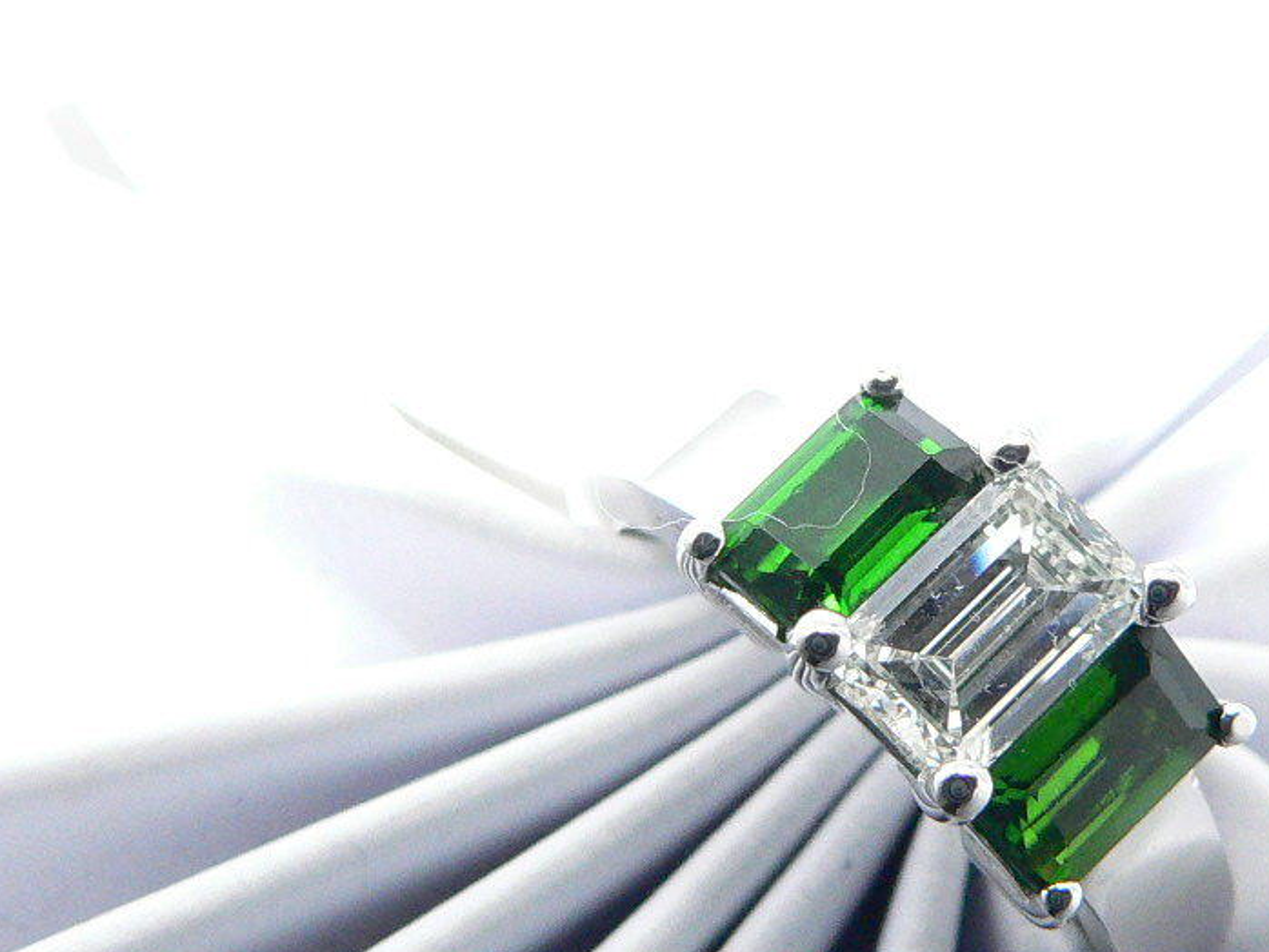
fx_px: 2420
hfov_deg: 29.1
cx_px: 887
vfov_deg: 22.2
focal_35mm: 66
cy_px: 610
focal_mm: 6
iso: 400
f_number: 4
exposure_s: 1/60
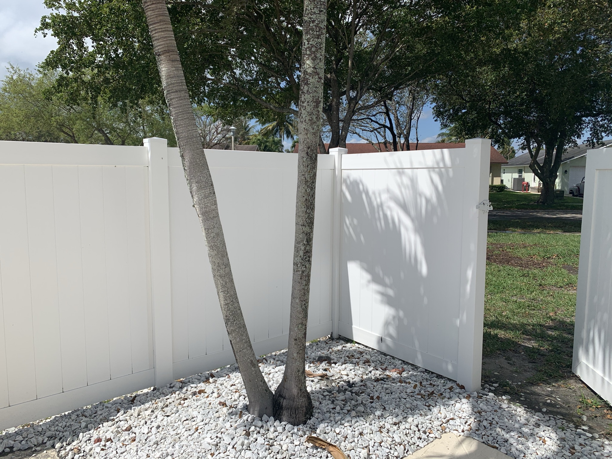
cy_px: 230
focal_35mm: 26
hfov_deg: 67.3
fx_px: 460
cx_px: 306
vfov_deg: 53.1
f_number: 1.8
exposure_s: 1/5128
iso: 25
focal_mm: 4.25
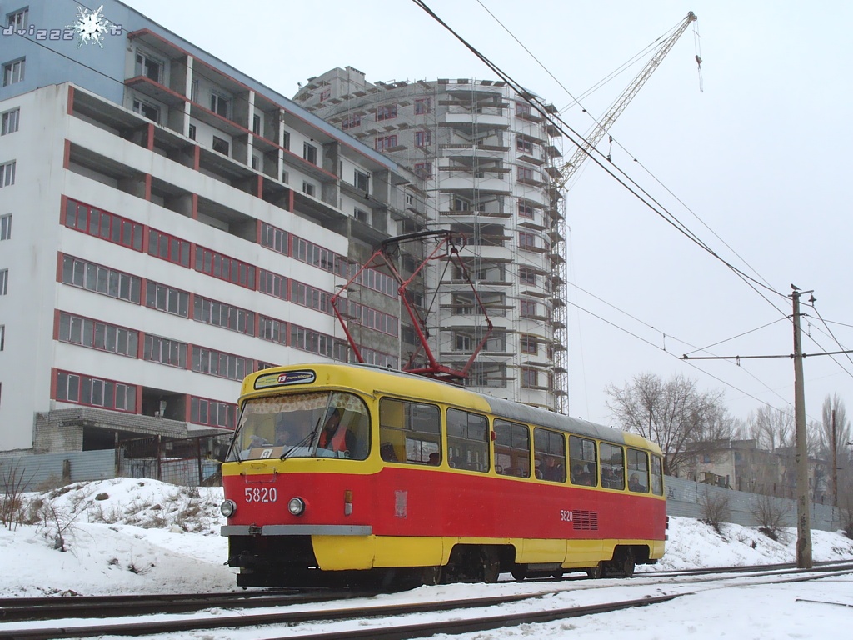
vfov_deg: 40.7
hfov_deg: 52.6
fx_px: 862
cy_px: 320
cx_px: 426
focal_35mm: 35
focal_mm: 7.8
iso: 80
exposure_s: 1/350
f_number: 6.3
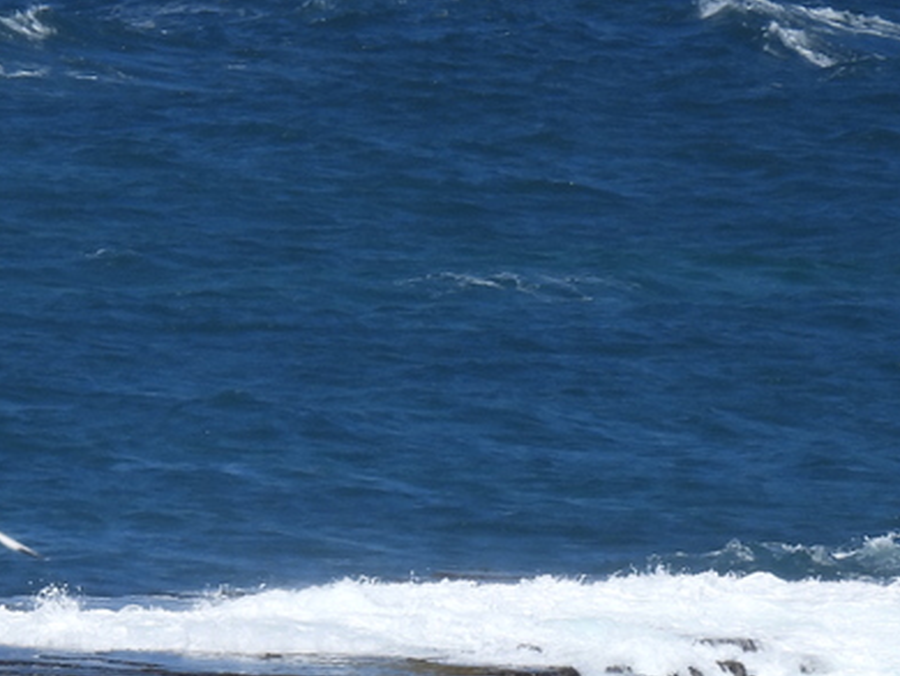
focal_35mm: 3114
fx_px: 81012
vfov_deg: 0.5
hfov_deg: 0.6
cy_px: 752
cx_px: -399
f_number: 5.6
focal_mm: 170
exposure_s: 1/800
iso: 100
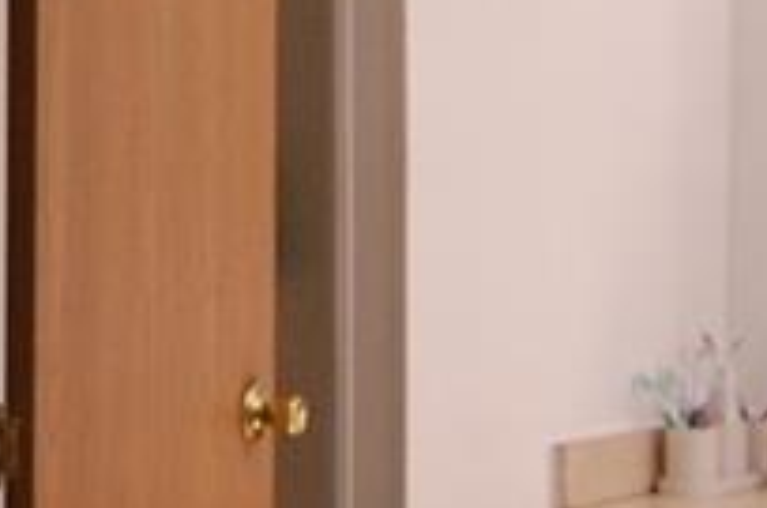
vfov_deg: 7.0
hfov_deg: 10.3
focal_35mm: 196
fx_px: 4166
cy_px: 267
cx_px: -180
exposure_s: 1/80
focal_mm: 26
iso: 800
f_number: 4
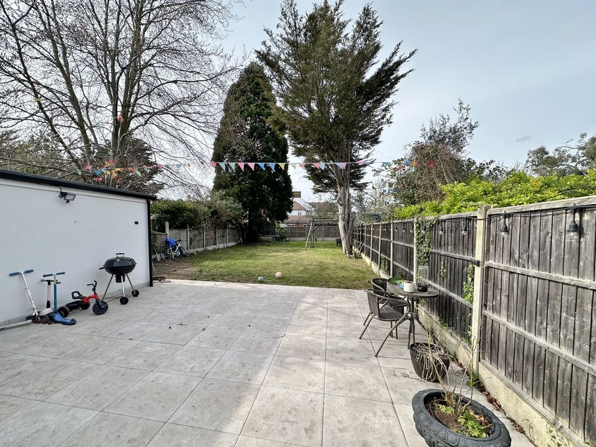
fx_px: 258
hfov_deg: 98.1
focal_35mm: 15
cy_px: 238
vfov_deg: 81.6
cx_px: 284
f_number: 2.2
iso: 40
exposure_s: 1/716
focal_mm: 2.22
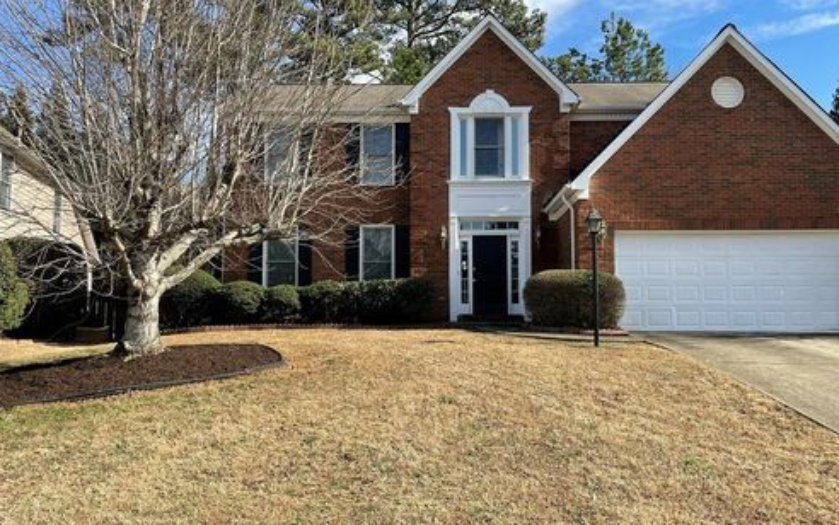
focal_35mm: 28
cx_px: 421
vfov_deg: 44.5
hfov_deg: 66.4
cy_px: 291
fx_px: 641
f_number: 1.6
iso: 32
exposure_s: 1/2000
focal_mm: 4.2
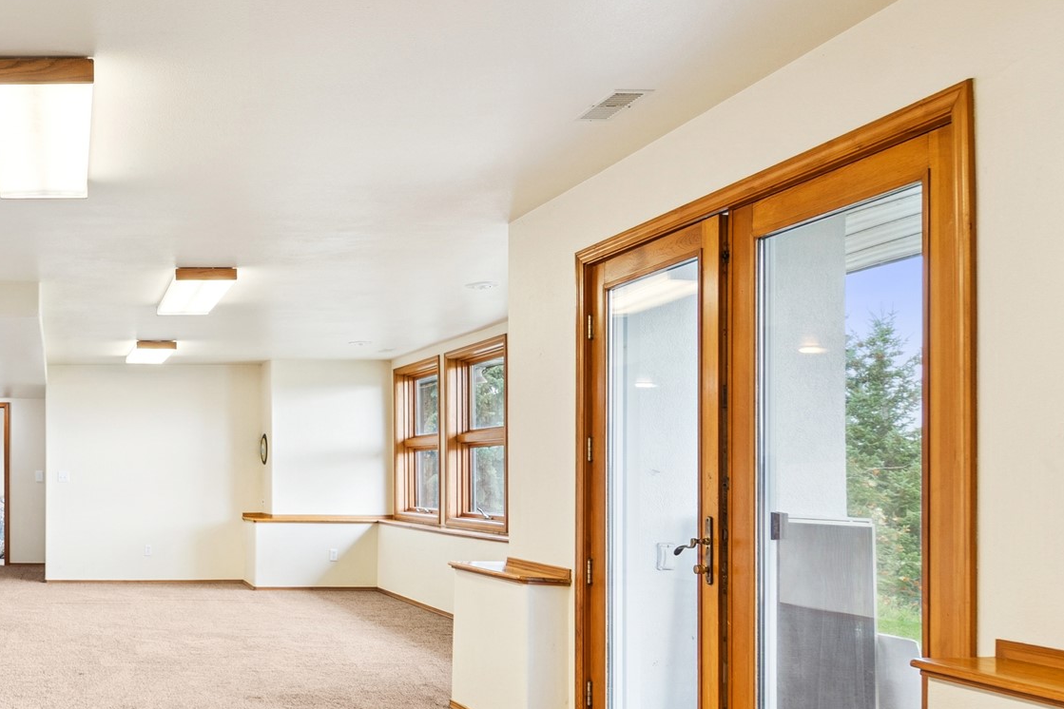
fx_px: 975
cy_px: 442
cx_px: 186
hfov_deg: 52.8
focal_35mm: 33
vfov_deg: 39.7
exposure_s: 1/20
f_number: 6.3
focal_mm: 11.5
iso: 100
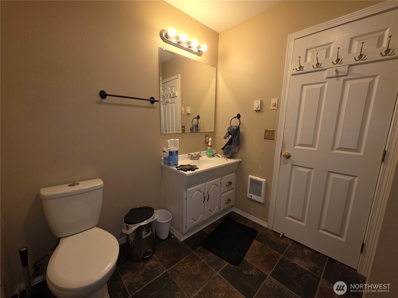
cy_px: 149
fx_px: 149
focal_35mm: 13
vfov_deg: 89.9
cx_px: 199
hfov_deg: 106.2
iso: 40
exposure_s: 1/60
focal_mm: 2.2
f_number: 1.9
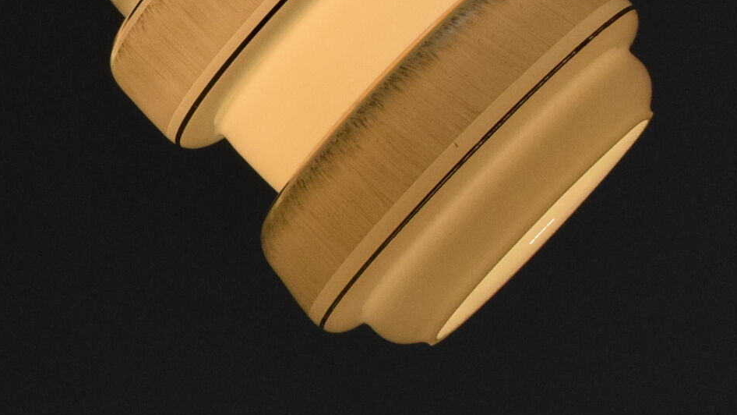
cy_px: -130
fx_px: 3693
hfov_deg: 11.0
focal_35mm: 189
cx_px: -294
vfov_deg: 6.4
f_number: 11
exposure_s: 1/500
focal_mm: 38
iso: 1600
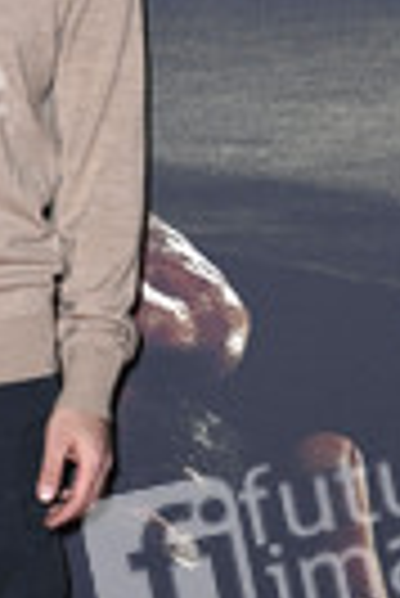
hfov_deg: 7.3
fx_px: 3092
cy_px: 319
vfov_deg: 11.0
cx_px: -94
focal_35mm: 186
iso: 500
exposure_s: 1/200
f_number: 5.6
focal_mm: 62
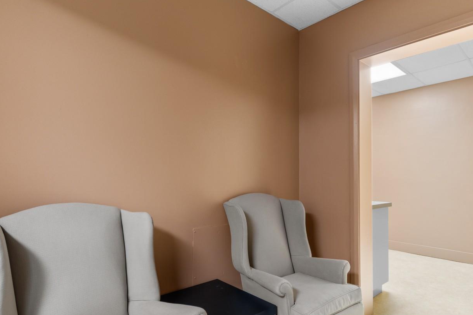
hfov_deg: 84.0
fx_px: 263
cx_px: 234
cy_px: 175
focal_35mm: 20
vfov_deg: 61.8
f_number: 4.5
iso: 100
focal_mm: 10
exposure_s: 3
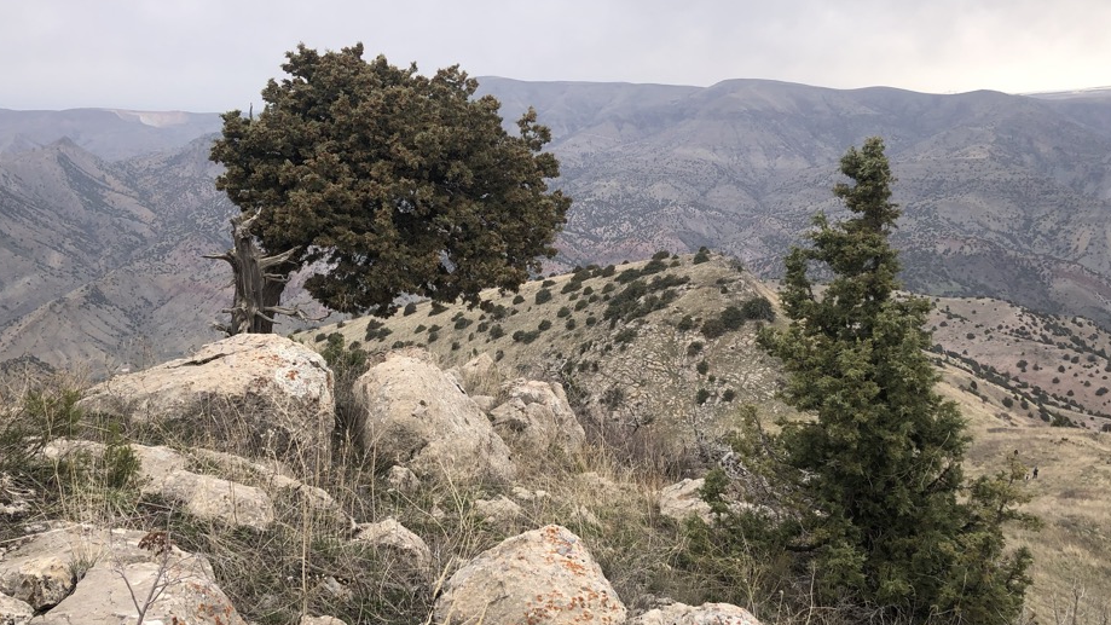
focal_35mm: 34
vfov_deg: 34.6
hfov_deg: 58.0
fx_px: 1002
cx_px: 544
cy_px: 346
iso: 20
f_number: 1.8
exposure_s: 1/1200
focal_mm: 3.99
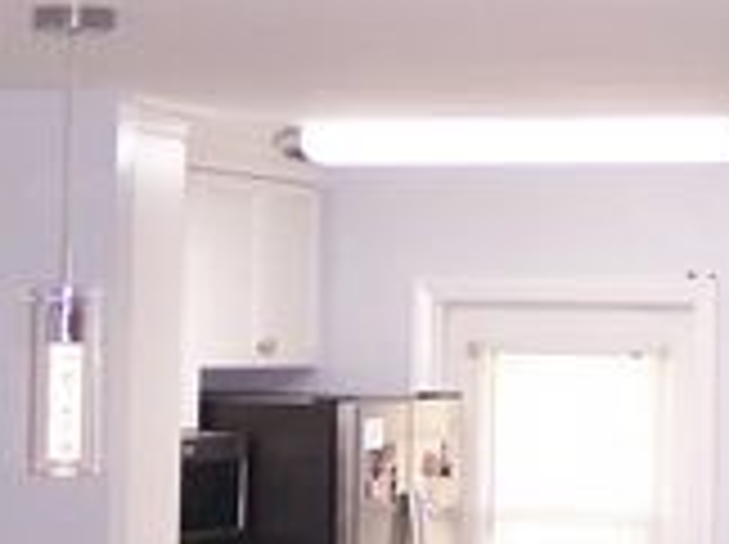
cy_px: 155
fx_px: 3007
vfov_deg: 10.3
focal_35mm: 143
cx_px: 472
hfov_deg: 13.8
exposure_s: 1/90
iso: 140
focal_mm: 8
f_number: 2.8
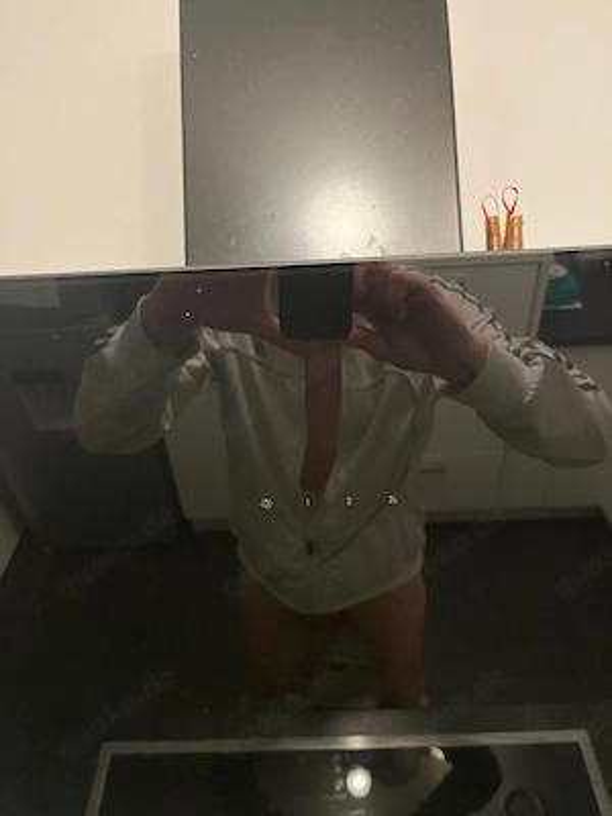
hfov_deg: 53.1
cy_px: 408
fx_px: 613
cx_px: 306
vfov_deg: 67.3
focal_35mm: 26
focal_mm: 5.1
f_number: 1.6
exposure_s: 1/40
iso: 640
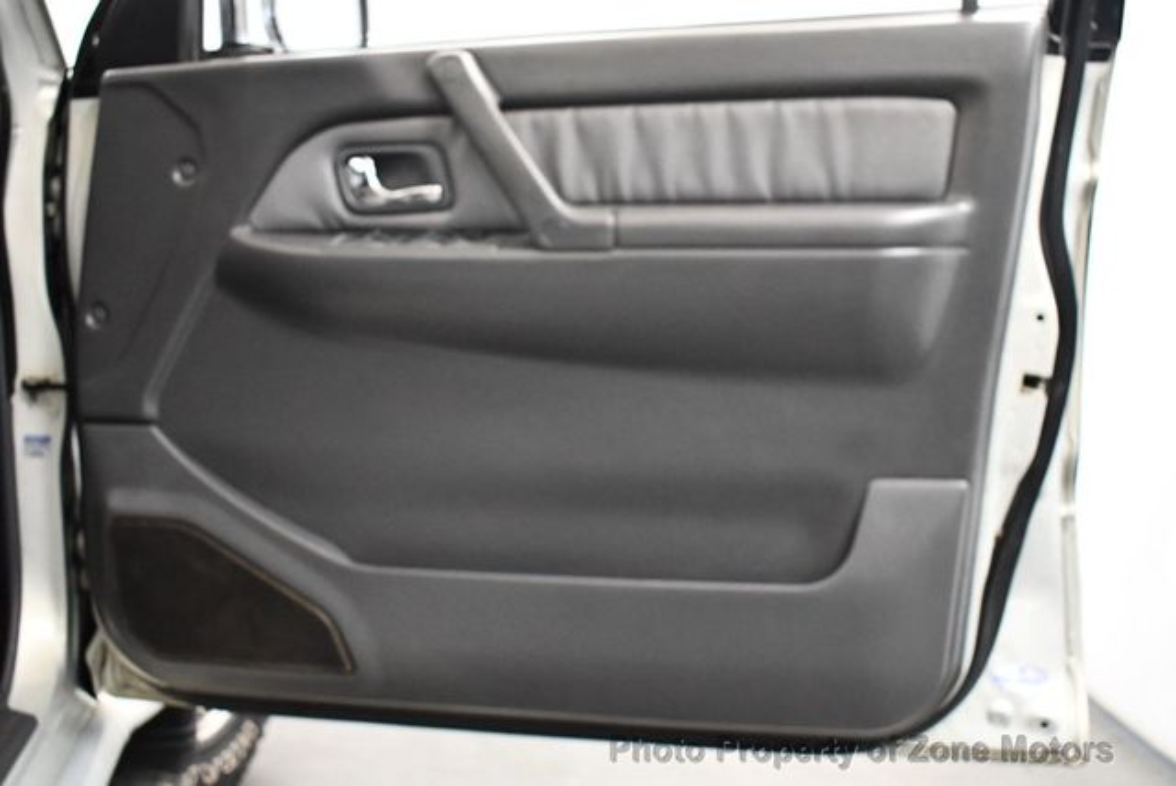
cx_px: 588
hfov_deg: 53.1
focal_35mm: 36
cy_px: 393
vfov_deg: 36.9
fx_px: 1177
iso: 3200
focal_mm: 18
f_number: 3.5
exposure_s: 1/80
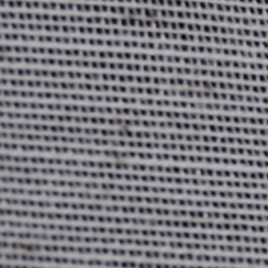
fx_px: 4239
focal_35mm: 484
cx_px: 477
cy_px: 194
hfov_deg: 3.6
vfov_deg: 3.6
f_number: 25
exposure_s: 1/60
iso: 100
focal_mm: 85
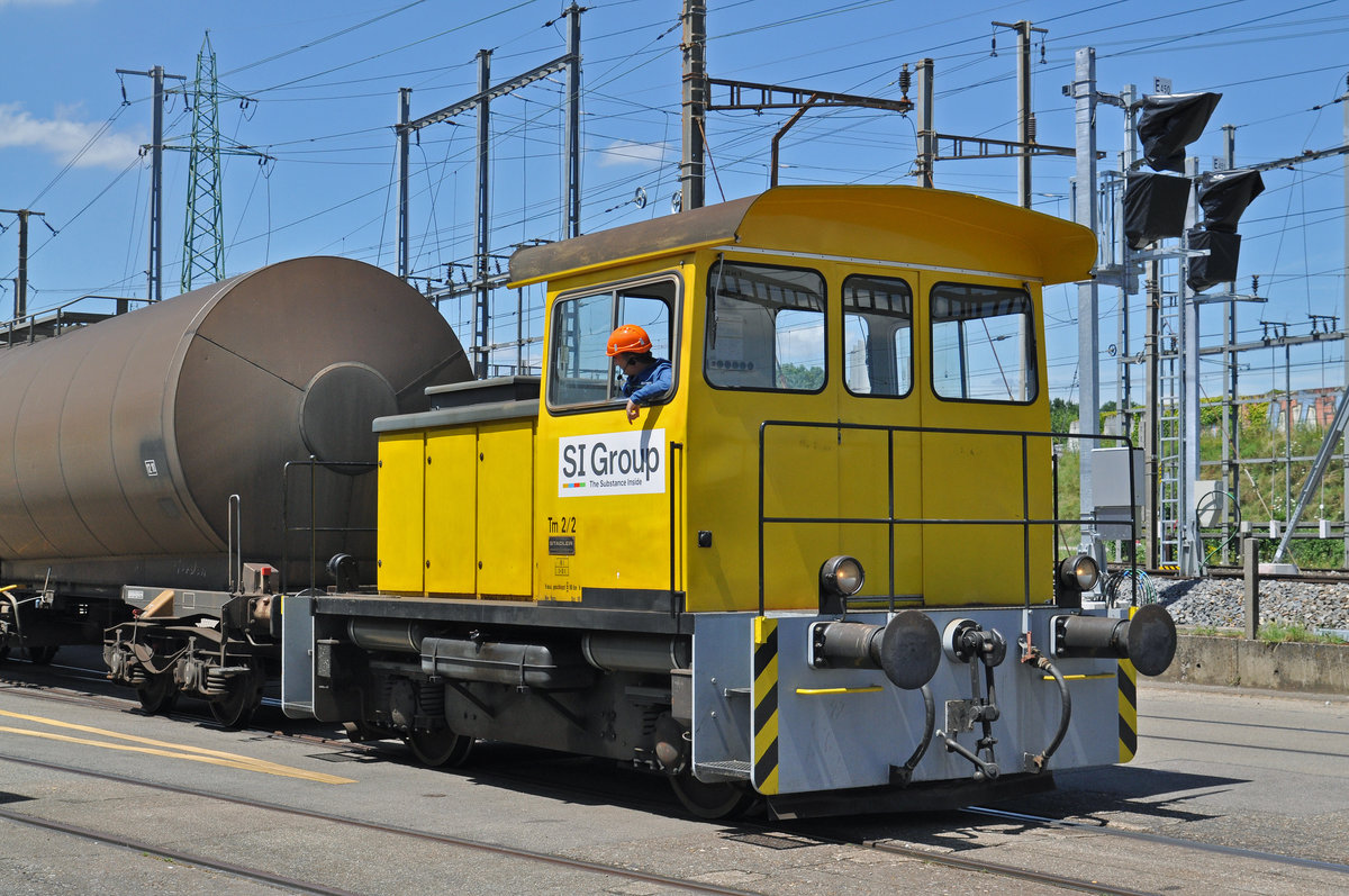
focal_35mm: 52
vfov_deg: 25.7
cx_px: 674
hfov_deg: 37.9
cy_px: 448
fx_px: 1965
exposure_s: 1/1000
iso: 400
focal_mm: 35
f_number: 8
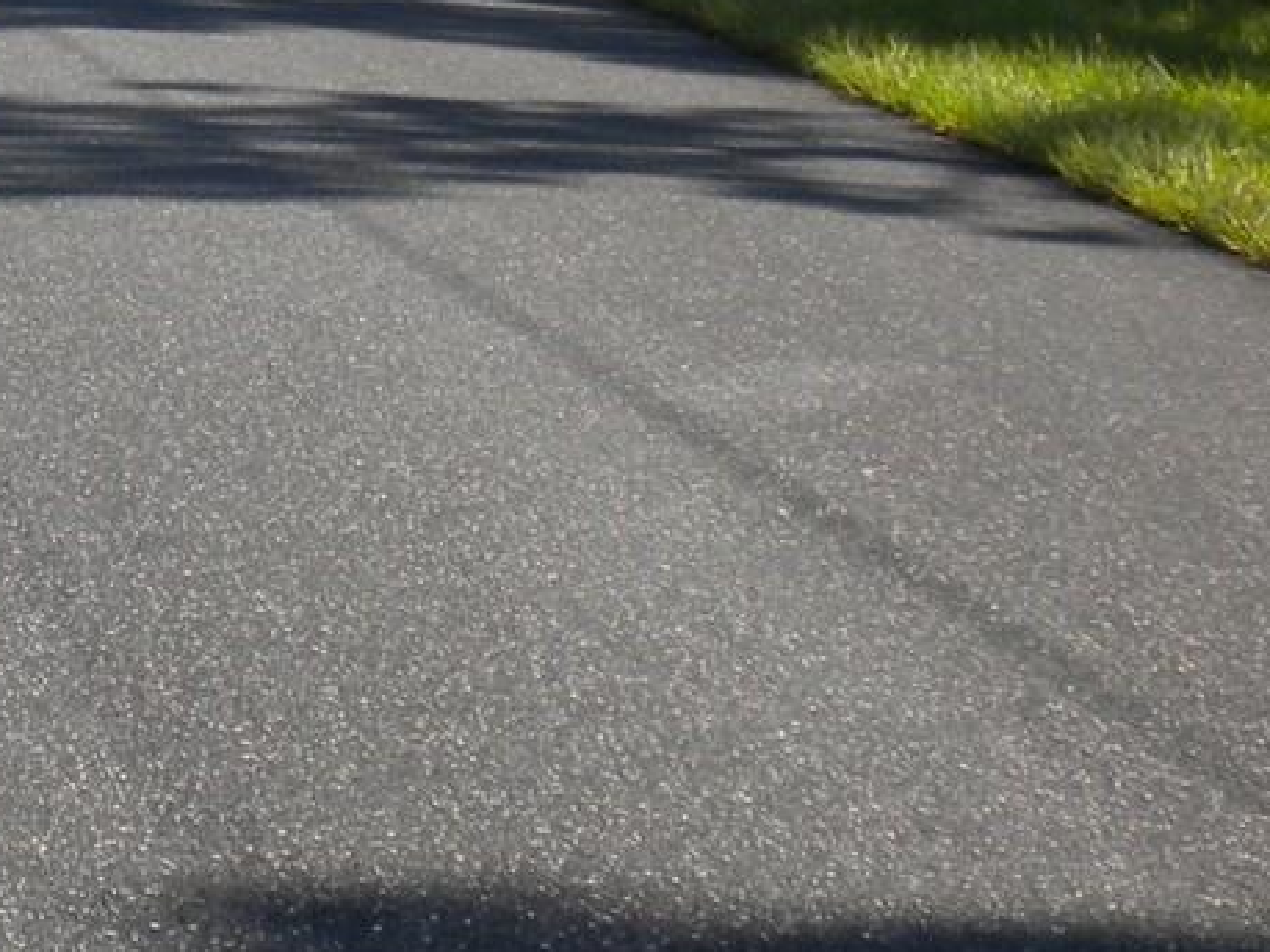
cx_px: -216
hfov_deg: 15.6
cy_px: -188
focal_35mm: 122
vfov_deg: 11.9
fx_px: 4475
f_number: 4.6
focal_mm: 6.3
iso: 80
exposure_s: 1/387
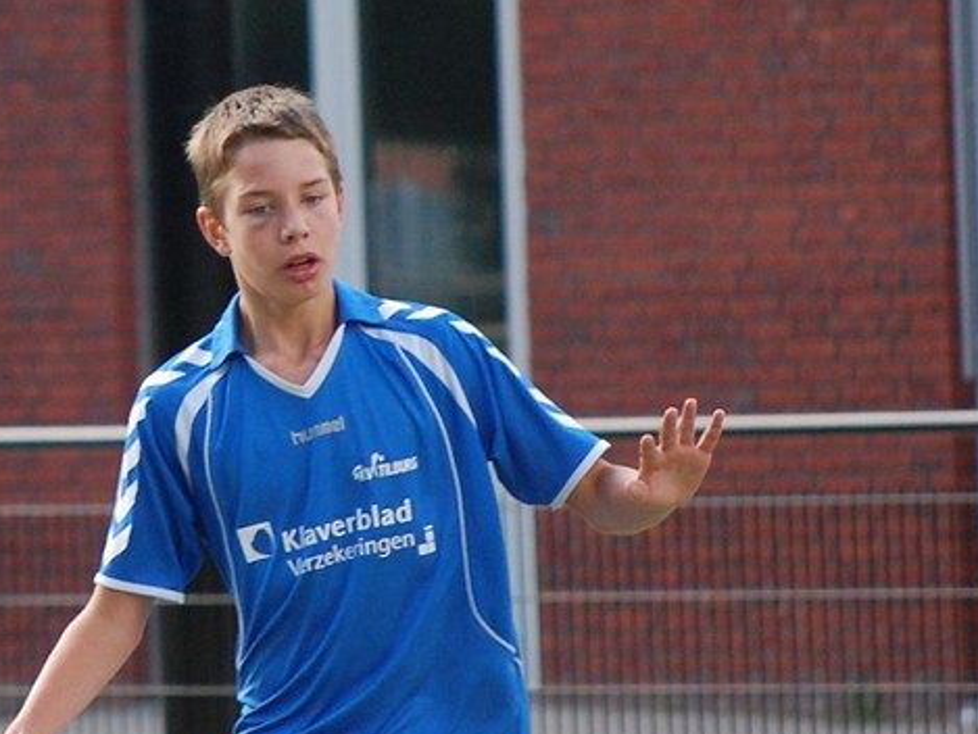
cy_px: 407
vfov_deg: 2.4
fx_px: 17776
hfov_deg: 3.1
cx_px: -33
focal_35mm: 629
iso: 720
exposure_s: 1/500
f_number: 5.6
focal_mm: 200
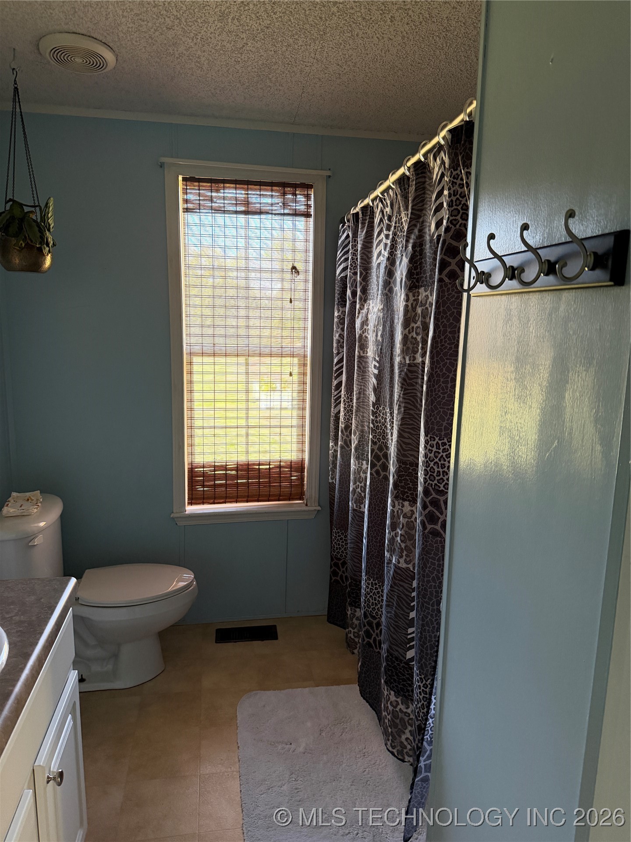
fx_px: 583
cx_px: 316
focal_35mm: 24
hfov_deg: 56.8
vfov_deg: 71.6
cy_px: 421
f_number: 1.78
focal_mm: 6.76
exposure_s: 1/60
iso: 400
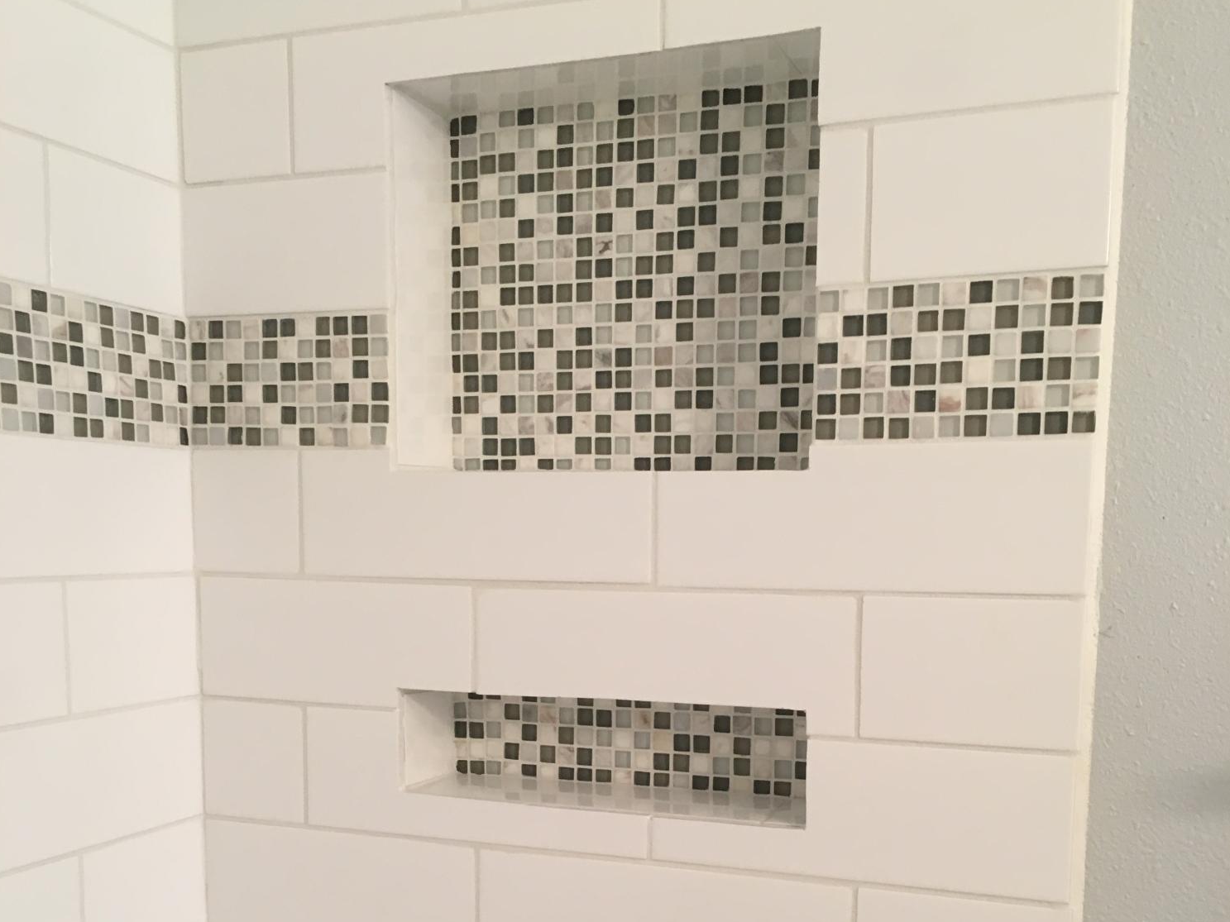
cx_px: 612
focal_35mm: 39
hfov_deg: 47.9
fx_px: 1386
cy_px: 714
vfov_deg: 35.8
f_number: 2.2
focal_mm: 4.15
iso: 64
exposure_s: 1/30
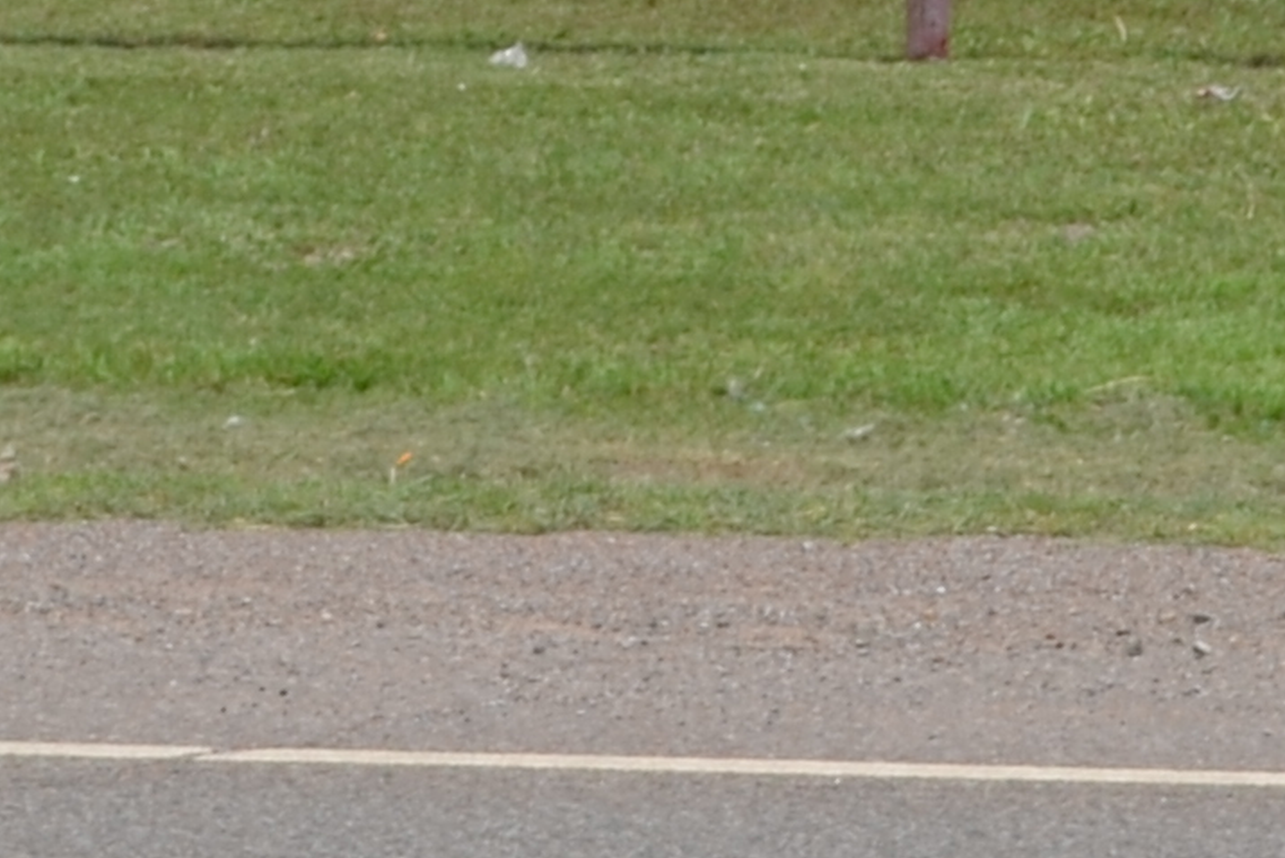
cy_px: -1102
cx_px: 481
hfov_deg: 5.3
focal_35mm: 386
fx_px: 13783
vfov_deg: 3.5
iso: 100
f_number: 9
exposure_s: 1/320
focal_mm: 40
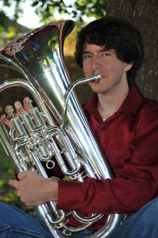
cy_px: 120
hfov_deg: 15.6
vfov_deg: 23.3
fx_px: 578
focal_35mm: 88
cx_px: 75
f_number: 2.8
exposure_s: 1/250
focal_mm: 55
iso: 200
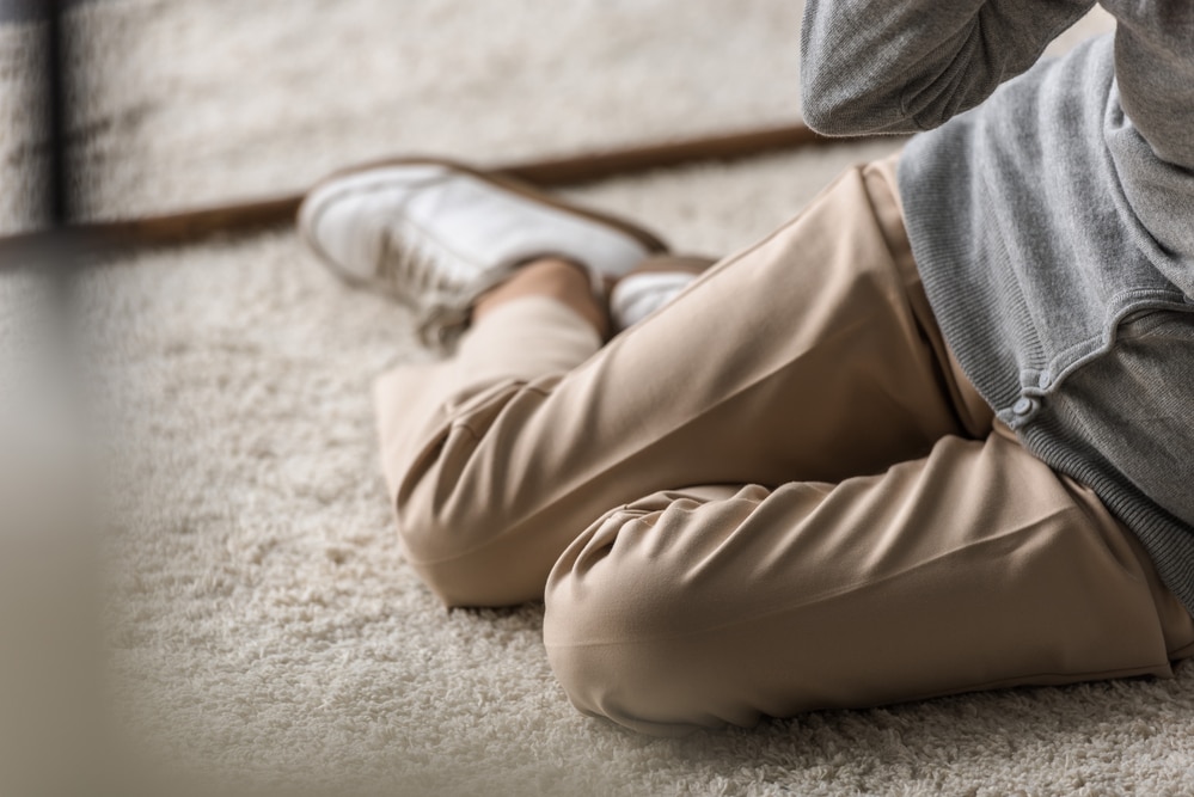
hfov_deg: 10.3
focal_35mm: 200
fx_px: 6636
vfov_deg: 6.9
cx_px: 597
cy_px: 398
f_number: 3.5
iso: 80
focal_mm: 200
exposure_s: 1/200
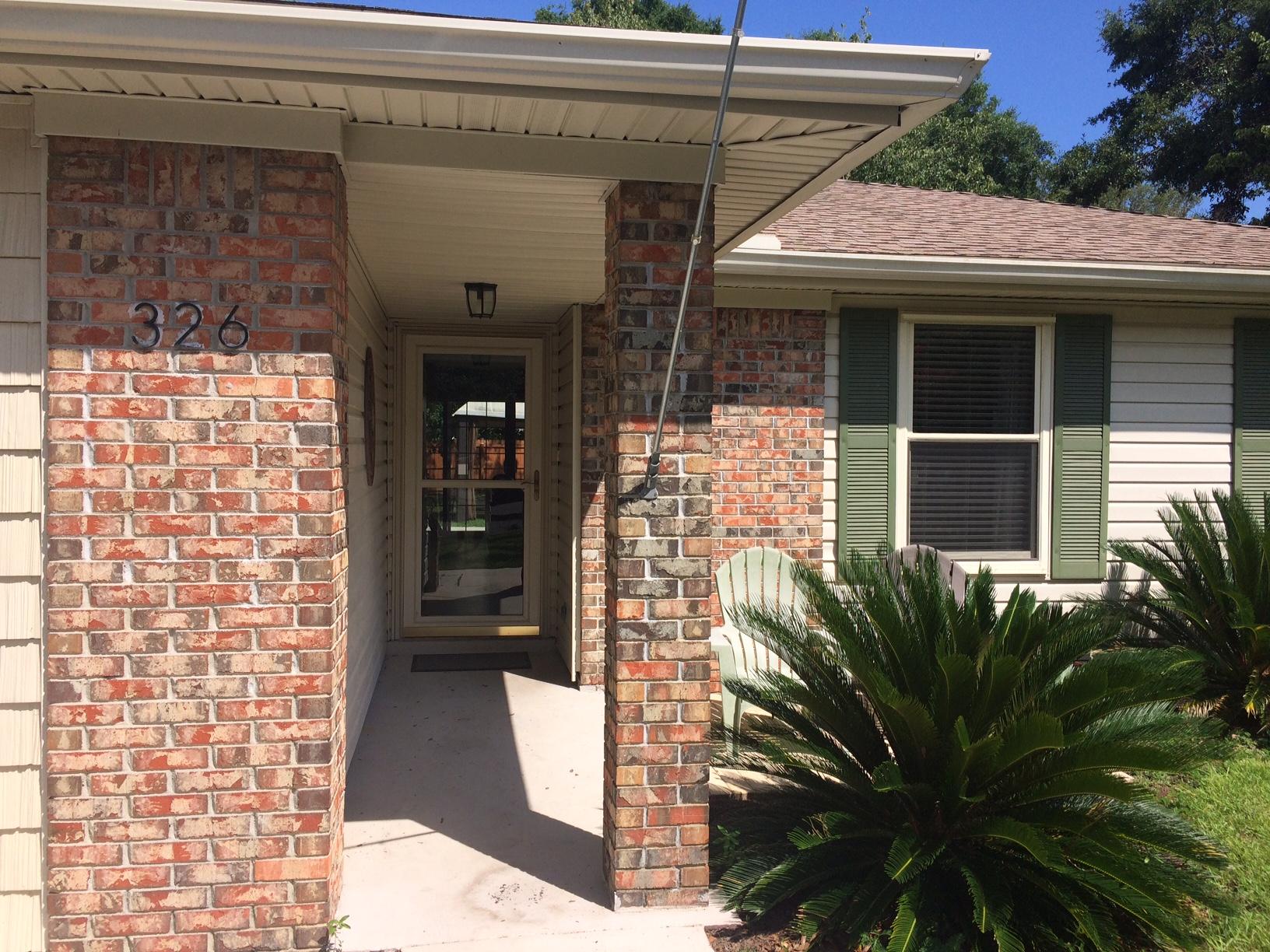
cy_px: 476
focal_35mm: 29
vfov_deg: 48.2
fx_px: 1064
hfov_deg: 61.7
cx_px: 635
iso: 32
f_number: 2.2
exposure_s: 1/2415
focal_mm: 4.15
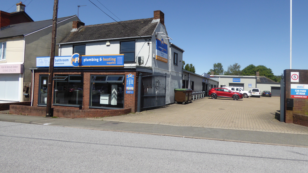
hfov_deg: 67.9
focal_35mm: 28
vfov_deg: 41.4
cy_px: 74
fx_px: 229
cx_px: 153
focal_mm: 4.3
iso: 100
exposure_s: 1/1300
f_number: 3.3
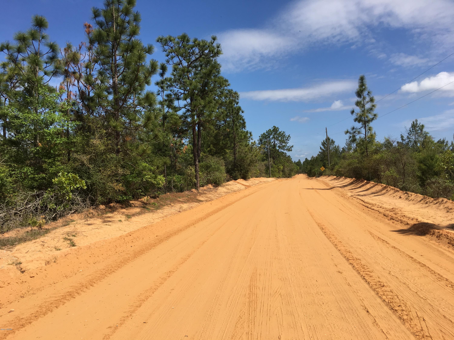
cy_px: 170
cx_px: 227
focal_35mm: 29
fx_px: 380
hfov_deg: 61.7
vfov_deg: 48.2
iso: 25
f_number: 2.2
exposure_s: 1/1876
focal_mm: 4.15
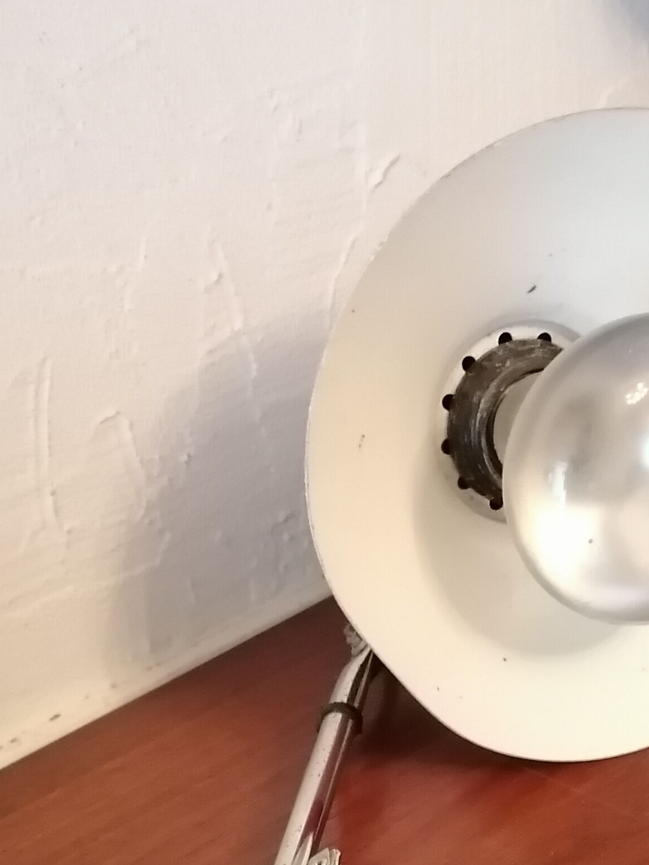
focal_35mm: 70
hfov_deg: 20.9
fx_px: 1750
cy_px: 867
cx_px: 444
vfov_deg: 26.3
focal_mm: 5.3
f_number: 1.8
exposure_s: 1/25
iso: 1250
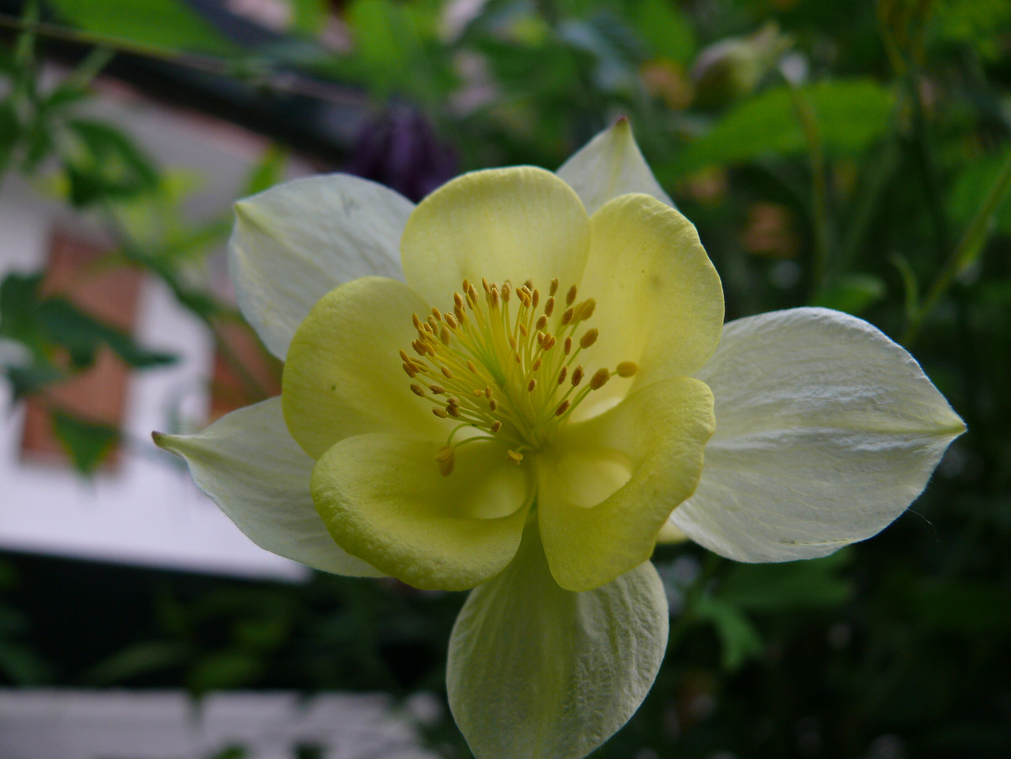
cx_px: 506
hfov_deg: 52.6
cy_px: 380
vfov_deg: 40.7
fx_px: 1022
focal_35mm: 35
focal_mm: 7.4
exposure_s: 1/125
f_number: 2.8
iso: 100
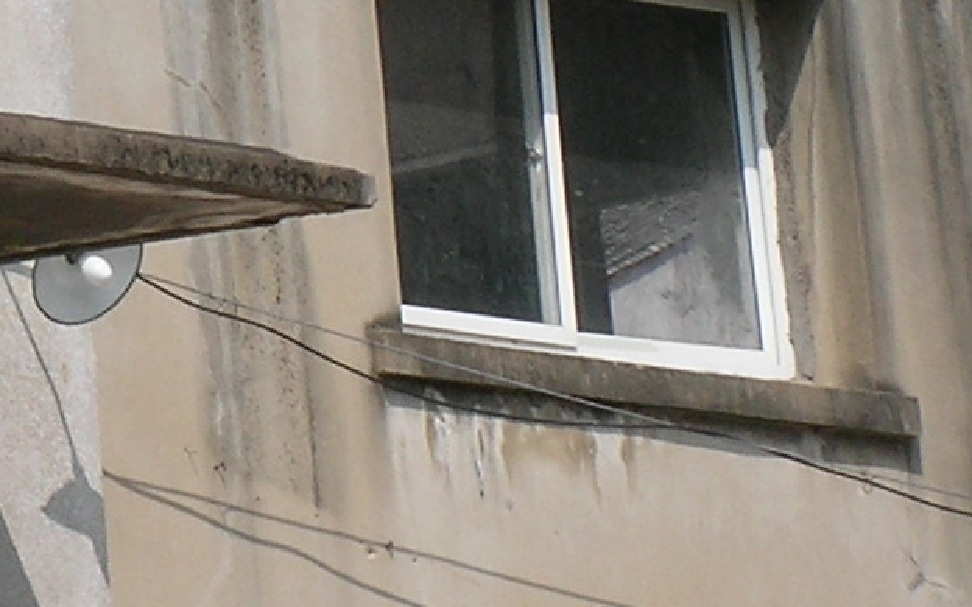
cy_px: -577
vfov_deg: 4.2
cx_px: -804
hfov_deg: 6.7
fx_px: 8132
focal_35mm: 307
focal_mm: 12.2
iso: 50
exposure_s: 1/330
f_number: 6
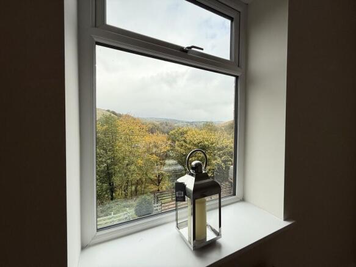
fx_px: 144
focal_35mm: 14
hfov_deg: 102.1
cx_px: 178
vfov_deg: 85.7
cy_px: 134
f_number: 2.2
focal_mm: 2.22
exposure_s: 1/751
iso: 50
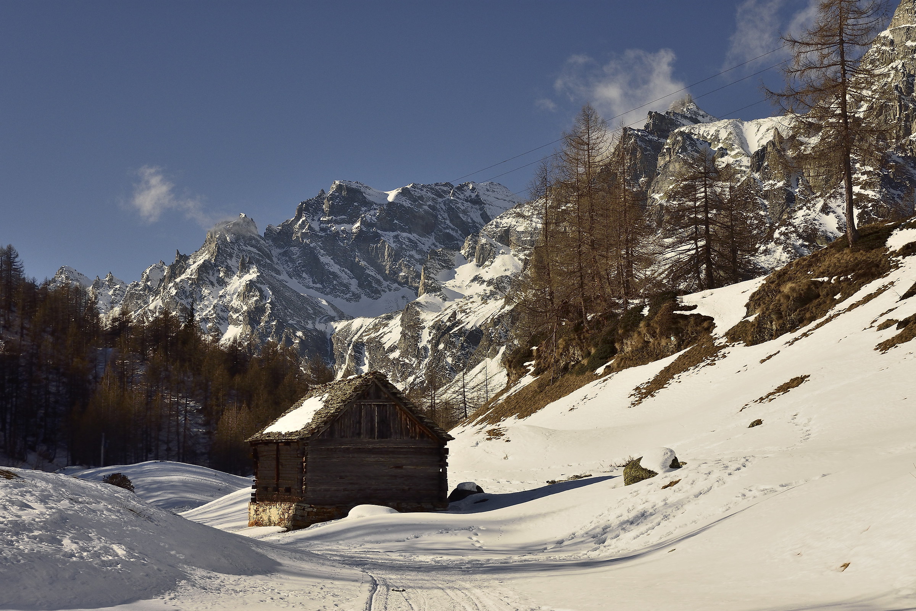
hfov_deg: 33.4
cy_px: 306
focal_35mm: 60
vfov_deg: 22.6
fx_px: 1527
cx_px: 458
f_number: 7.1
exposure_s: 1/1000
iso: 360
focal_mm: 40
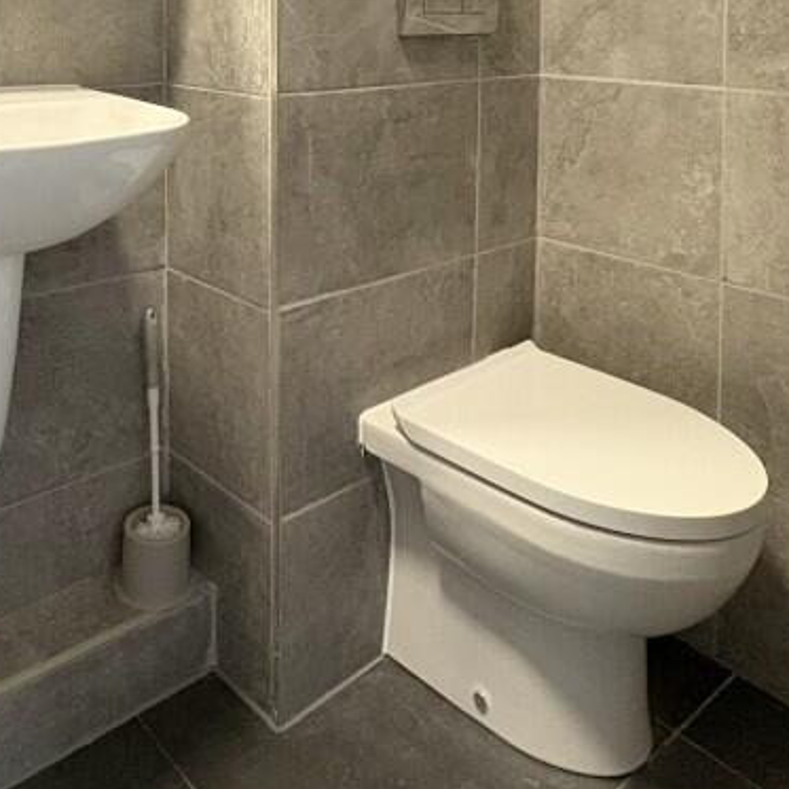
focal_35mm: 34
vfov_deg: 42.9
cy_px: 34
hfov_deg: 47.4
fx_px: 877
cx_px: 241
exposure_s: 1/50
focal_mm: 2.22
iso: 500
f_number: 2.2
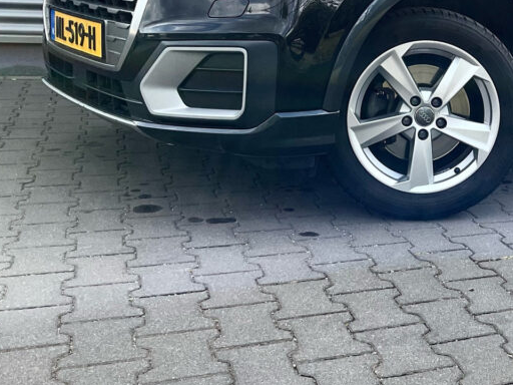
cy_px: 37
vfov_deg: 24.5
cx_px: 507
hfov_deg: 30.9
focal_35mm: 58
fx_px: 860
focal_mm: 3
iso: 16
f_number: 1.8
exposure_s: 1/514
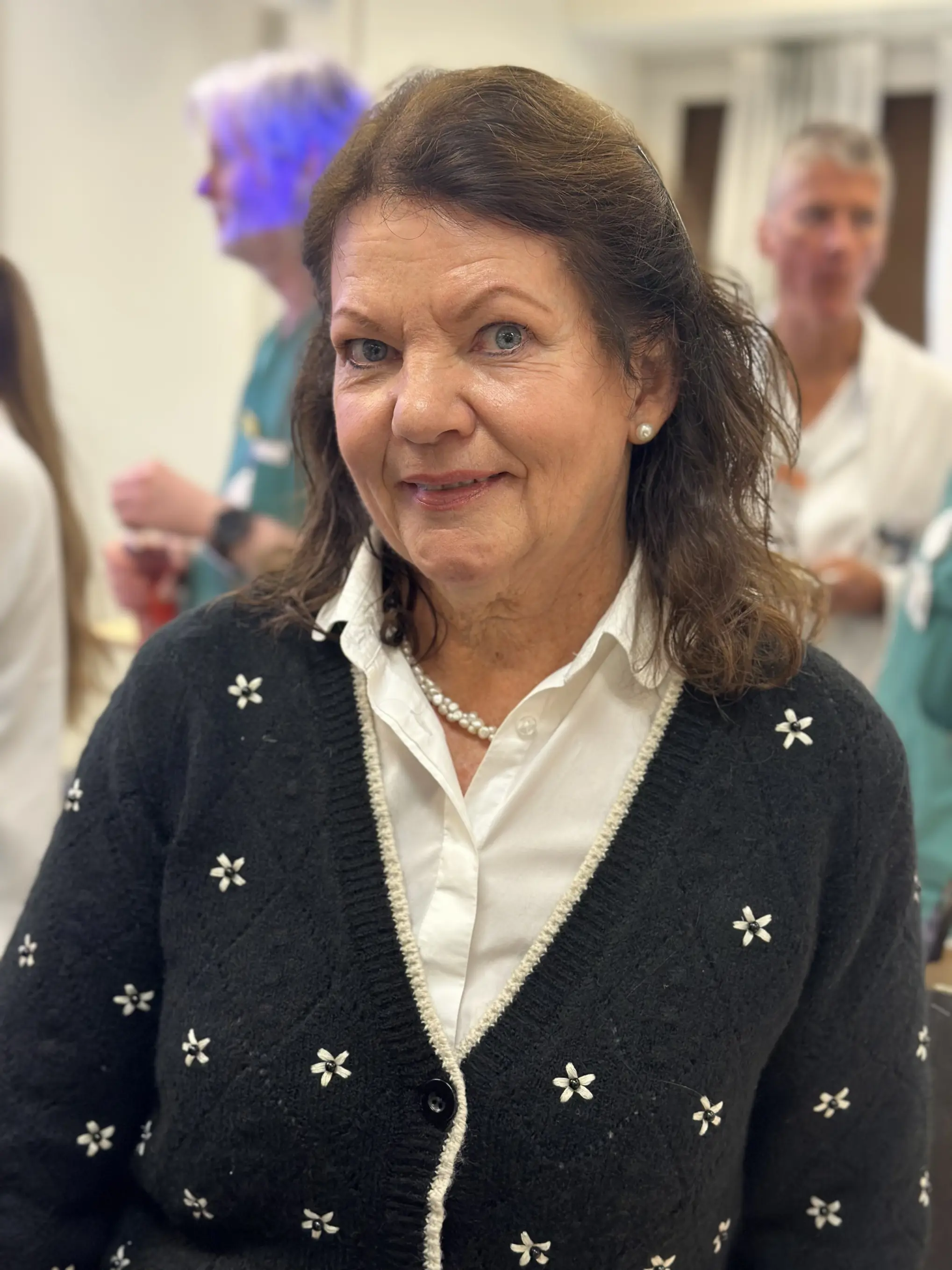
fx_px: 1760
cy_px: 635
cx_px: 476
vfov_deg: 39.7
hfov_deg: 30.3
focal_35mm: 48
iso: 160
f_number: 1.78
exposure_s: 1/50
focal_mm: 6.86
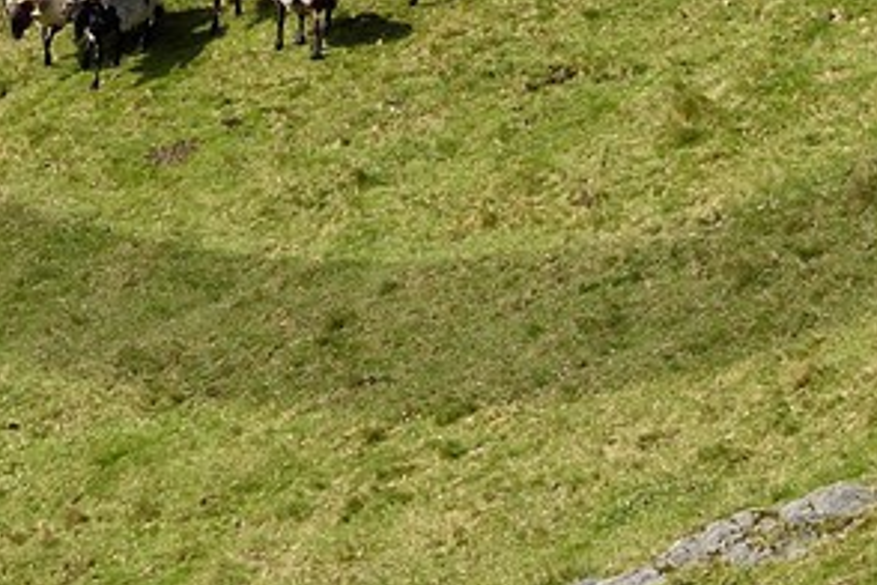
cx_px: 379
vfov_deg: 4.5
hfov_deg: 6.9
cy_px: -833
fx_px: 7283
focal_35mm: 299
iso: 200
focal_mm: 55
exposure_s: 1/250
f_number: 13
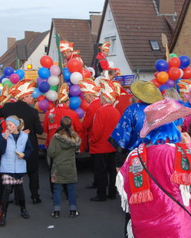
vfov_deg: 24.2
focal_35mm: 79
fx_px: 557
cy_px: 109
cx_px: 117
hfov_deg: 19.4
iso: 400
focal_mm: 29
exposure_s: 1/200
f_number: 7.1
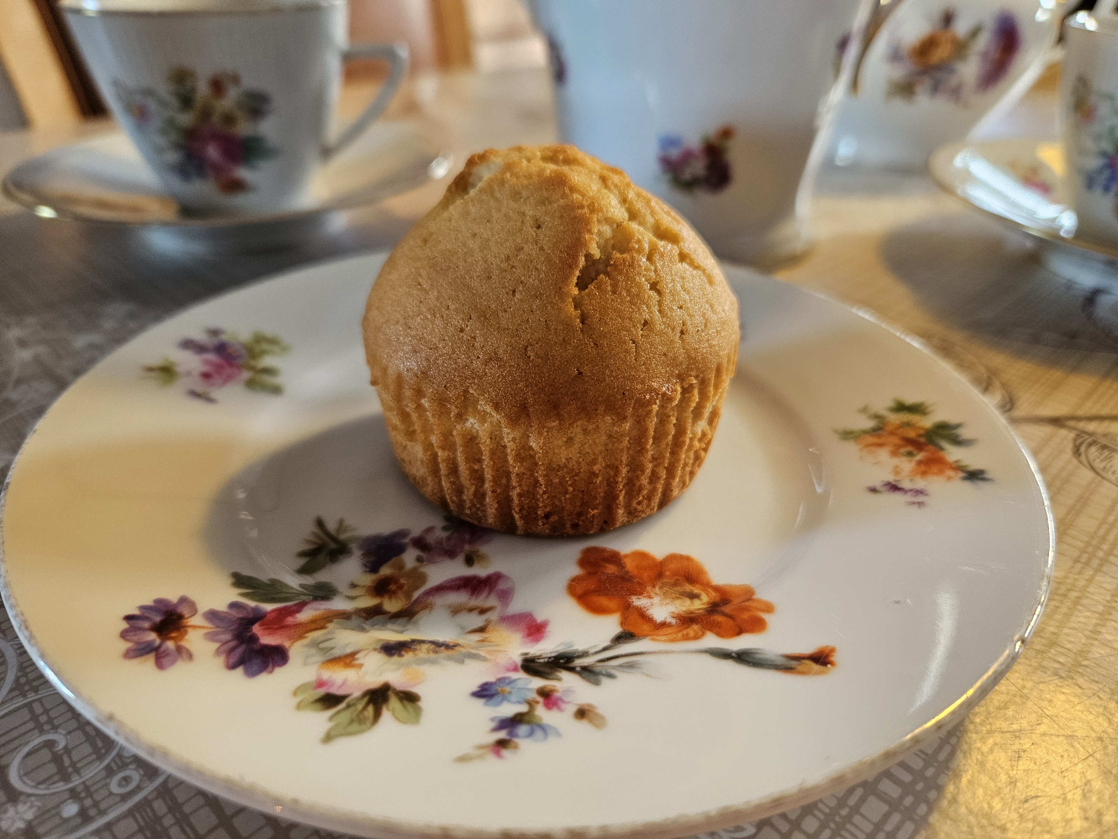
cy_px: 420
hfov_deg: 73.9
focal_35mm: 23
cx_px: 559
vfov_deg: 58.9
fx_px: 743
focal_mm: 5.4
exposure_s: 1/100
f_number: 1.8
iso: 400
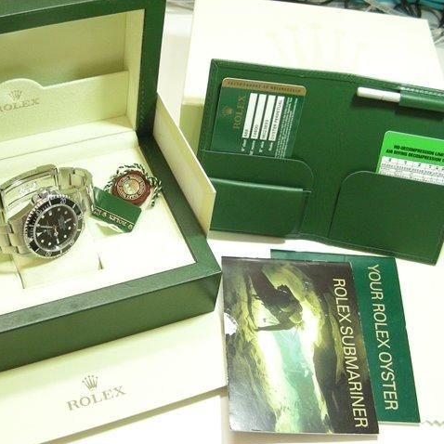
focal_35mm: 45
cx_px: 162
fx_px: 653
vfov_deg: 37.6
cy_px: 222
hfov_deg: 37.3
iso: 200
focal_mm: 6.3
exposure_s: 1/19.1
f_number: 3.5
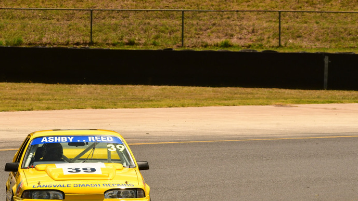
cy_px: 132
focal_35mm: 457
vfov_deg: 2.7
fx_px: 4338
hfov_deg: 4.7
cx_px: 170
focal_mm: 250
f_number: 11
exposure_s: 1/640
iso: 320
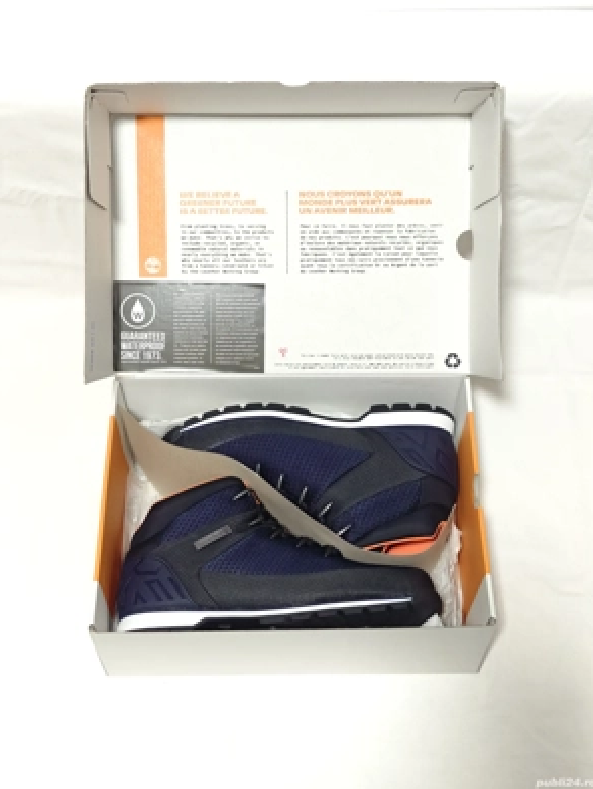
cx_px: 296
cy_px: 387
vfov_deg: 40.4
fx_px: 1072
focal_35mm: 47
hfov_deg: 30.9
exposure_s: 1/75
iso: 1250
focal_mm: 6.55
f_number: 1.62
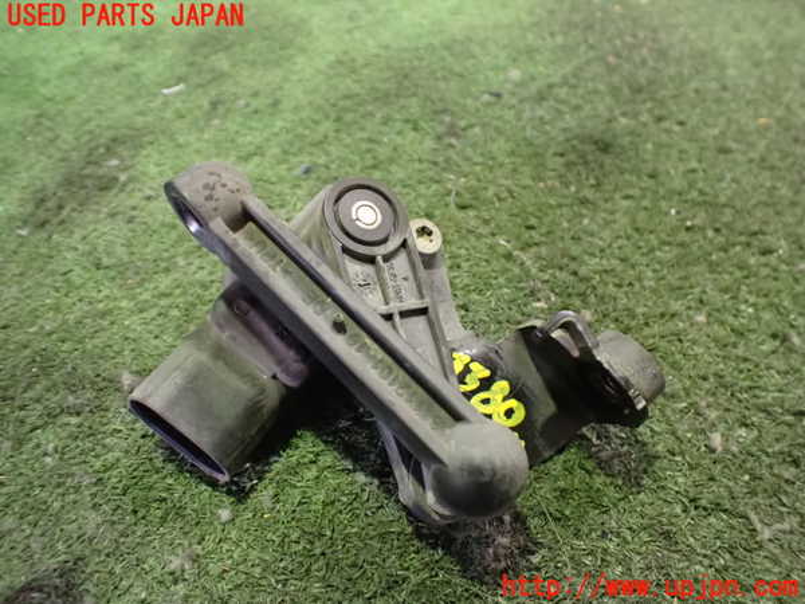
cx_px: 402
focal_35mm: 30
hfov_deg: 60.0
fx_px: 698
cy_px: 302
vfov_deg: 46.8
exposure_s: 1/30
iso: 1250
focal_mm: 5.4
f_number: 2.3
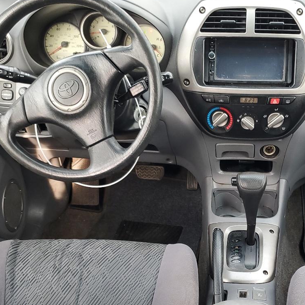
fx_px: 488
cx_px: 232
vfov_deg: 34.0
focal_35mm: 49
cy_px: 225
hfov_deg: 33.9
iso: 60
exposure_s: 1/120
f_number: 1.5
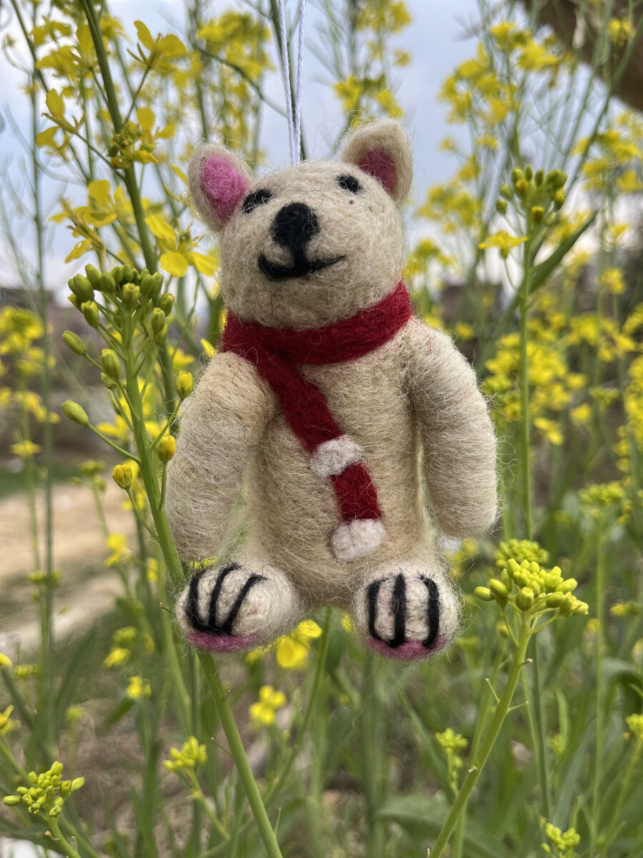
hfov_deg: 53.1
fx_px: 644
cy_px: 429
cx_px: 322
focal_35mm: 26
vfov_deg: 67.3
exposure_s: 1/827
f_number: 1.6
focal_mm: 5.1
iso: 50
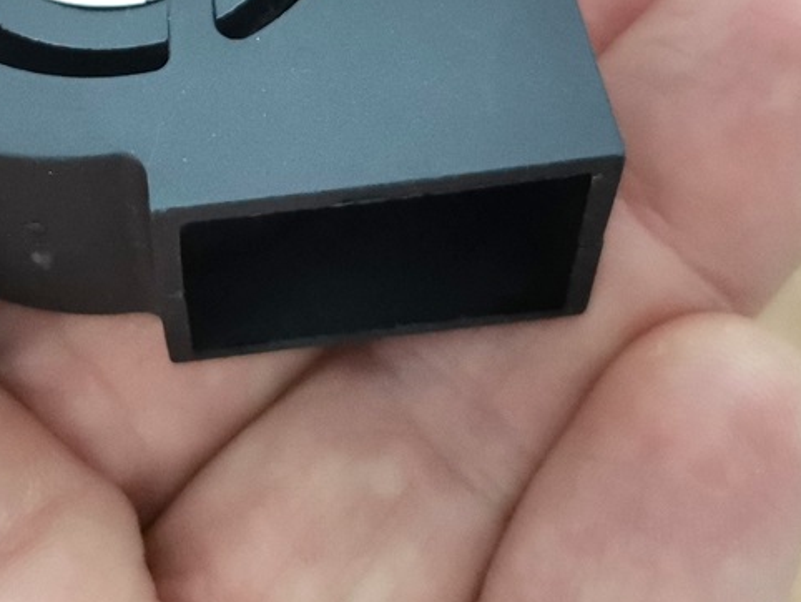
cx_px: 115
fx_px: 1597
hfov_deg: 27.4
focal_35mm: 69
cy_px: -123
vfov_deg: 20.0
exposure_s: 1/50
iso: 320
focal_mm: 4.75
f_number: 2.4
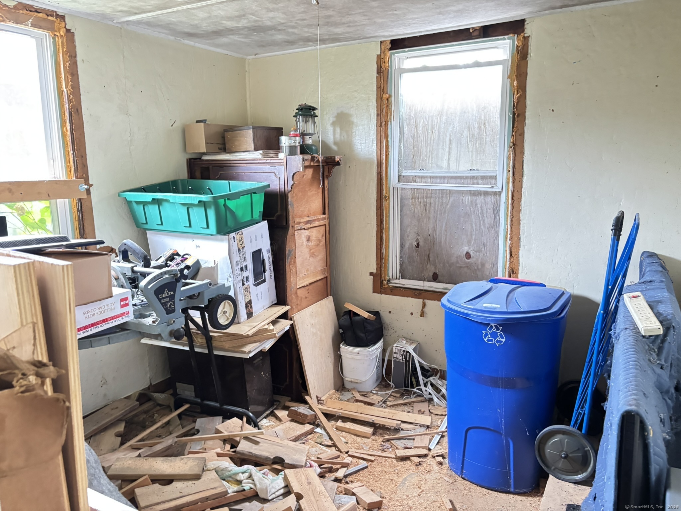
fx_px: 511
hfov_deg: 67.3
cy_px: 256
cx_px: 340
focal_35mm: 26
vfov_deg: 53.1
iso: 640
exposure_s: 1/31
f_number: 1.6
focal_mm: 5.96
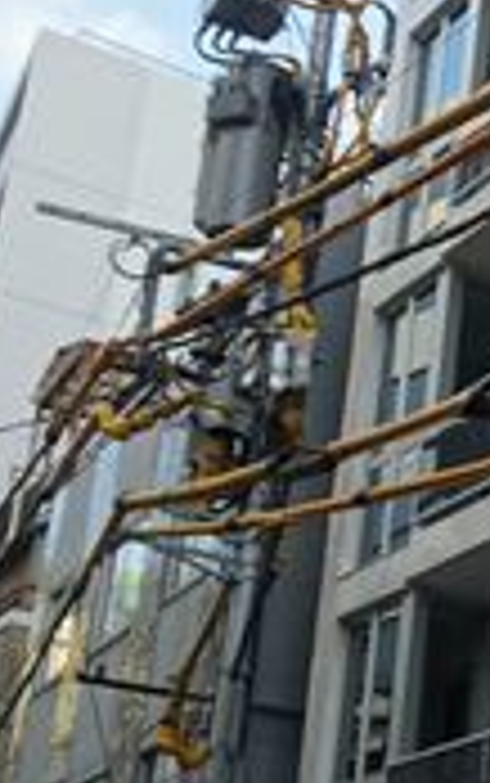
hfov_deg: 12.5
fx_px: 1920
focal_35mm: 90
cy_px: 394
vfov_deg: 23.0
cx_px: 1020
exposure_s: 1/60
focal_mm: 16
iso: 100
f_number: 4
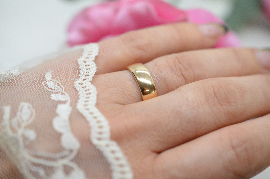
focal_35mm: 60
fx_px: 449
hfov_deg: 33.5
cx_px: 135
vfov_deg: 22.5
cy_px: 90
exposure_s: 1/2000
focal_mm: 40
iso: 3200
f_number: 4
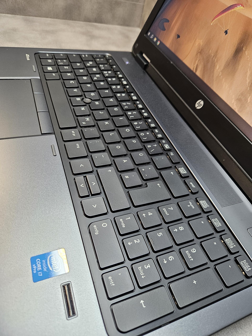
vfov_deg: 73.9
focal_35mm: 23
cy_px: 168
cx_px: 126
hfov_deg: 58.9
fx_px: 223
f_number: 1.8
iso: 200
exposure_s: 1/100
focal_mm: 5.4
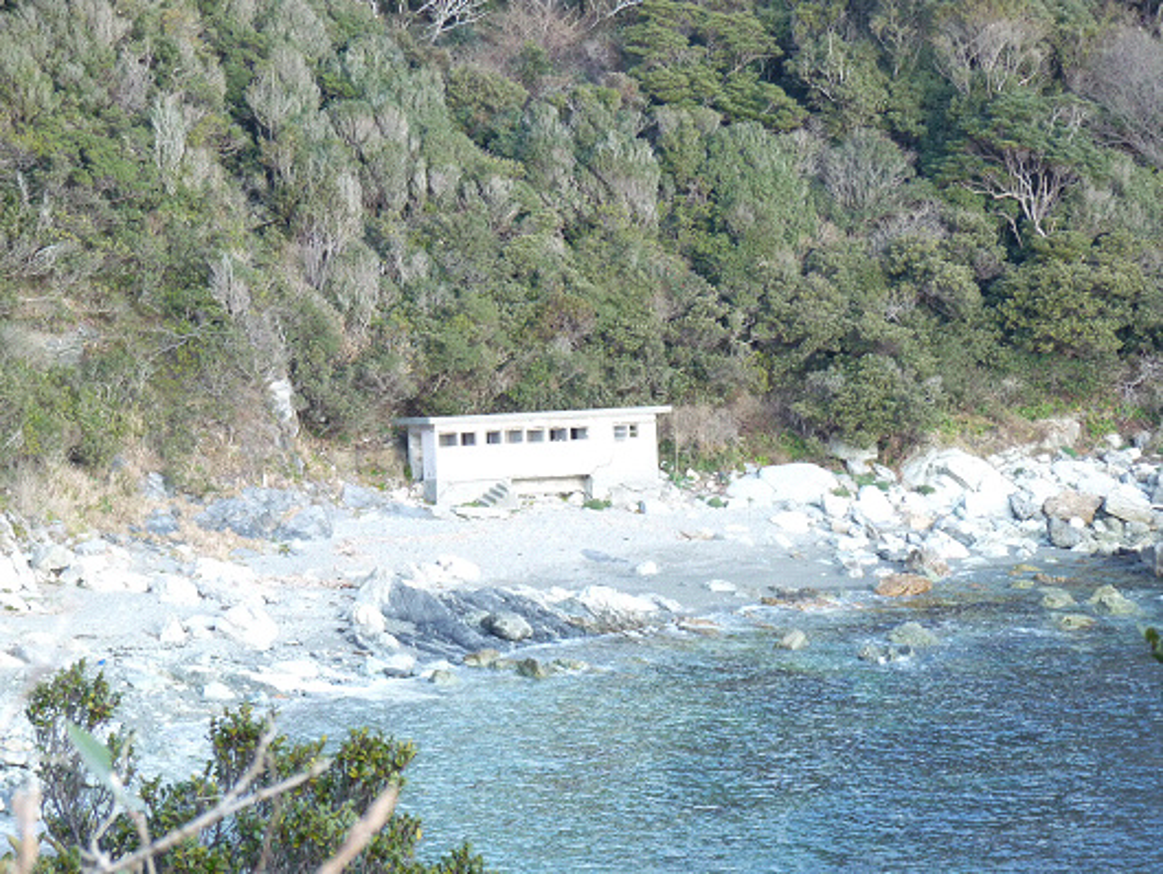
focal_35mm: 125
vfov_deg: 11.9
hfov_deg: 15.8
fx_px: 4202
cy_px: 437
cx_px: 582
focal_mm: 22.3
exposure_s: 1/160
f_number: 3.6
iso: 200
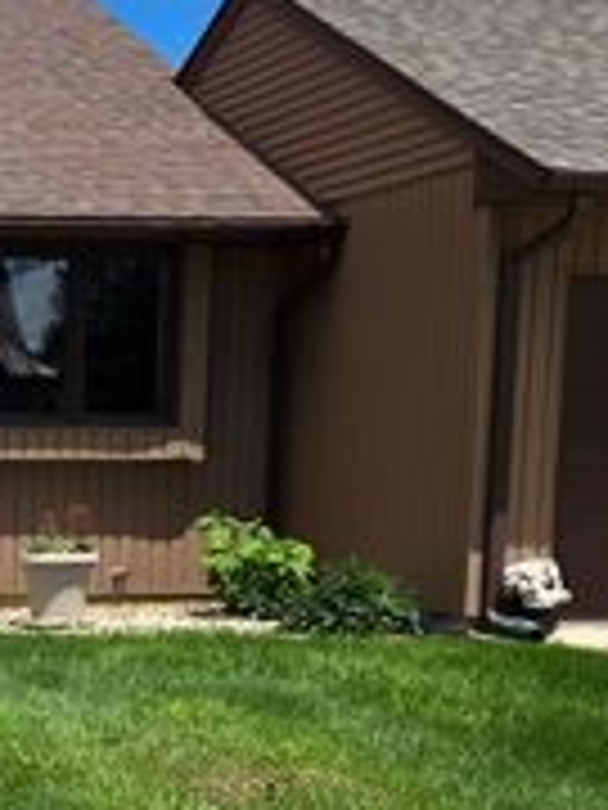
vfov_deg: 22.5
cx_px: -288
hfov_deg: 16.0
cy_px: 704
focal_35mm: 85
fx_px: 1991
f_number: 1.8
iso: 25
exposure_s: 1/2621
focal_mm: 5.4
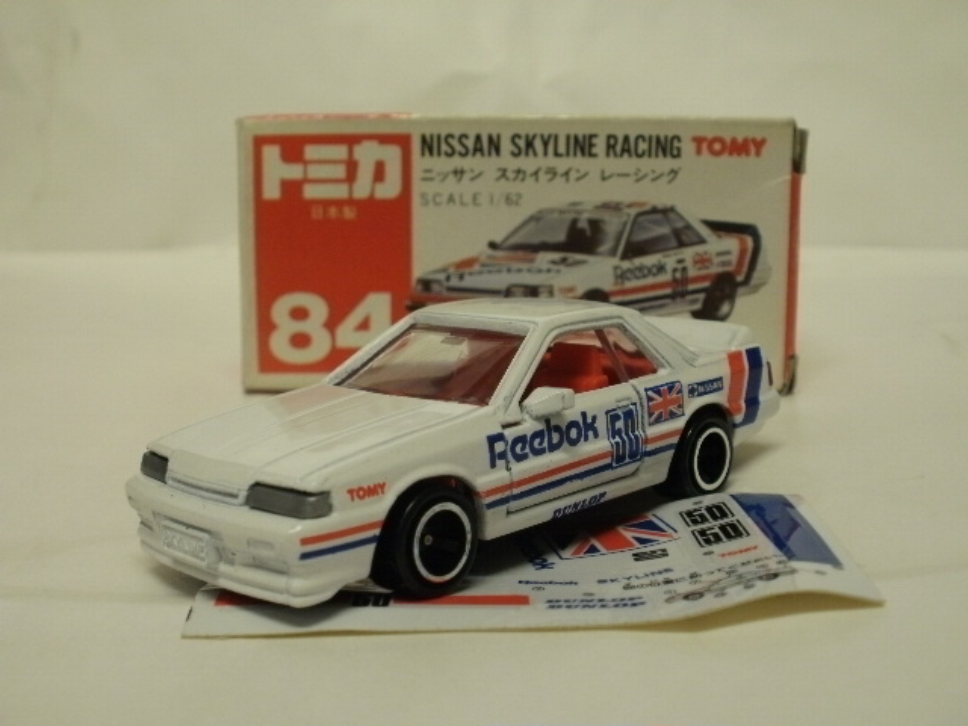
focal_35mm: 44
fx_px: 1230
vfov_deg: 32.9
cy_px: 363
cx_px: 484
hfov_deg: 42.9
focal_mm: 7.7
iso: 125
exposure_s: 1/15
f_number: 4
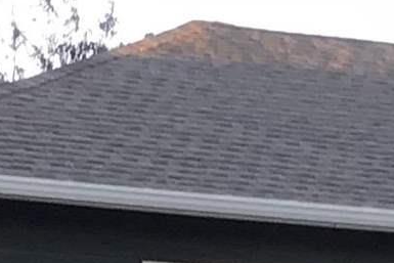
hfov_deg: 8.0
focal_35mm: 257
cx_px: 355
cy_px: 816
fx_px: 2814
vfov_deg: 5.1
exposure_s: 1/60
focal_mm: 3.3
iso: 25
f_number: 2.4
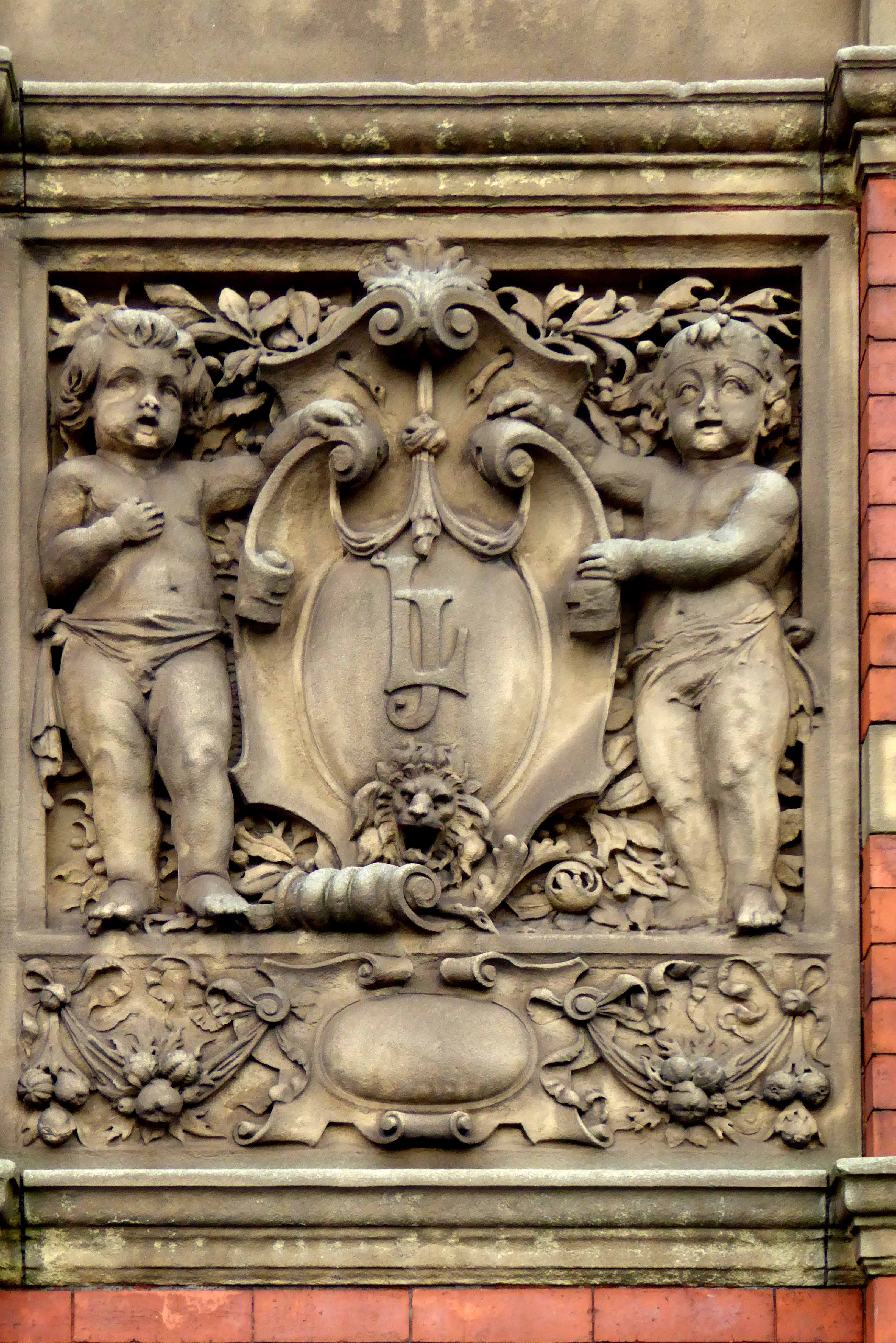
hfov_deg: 17.7
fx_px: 2874
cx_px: 421
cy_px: 672
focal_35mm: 77
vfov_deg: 26.3
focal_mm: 13.2
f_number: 4.6
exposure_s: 1/160
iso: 400
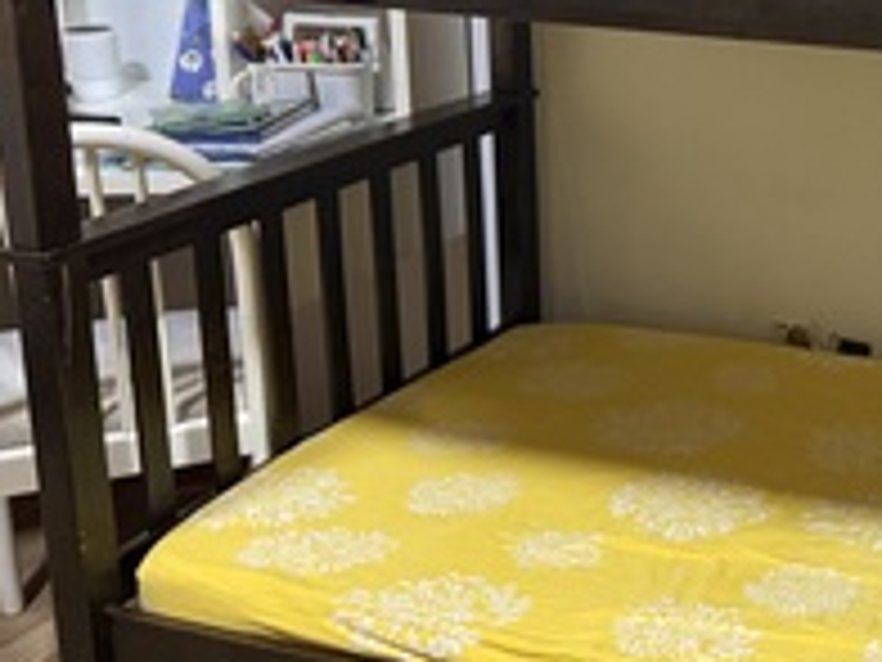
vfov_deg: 25.5
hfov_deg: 30.2
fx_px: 1427
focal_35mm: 56
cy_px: 106
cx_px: 1006
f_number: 1.78
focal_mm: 6.76
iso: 500
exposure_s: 1/60
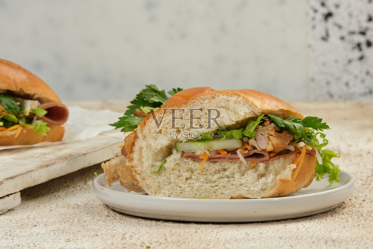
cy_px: 124
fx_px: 1627
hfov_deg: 13.1
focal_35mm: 157
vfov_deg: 8.7
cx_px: 186
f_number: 11
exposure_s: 1/100
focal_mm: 104.9
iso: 200
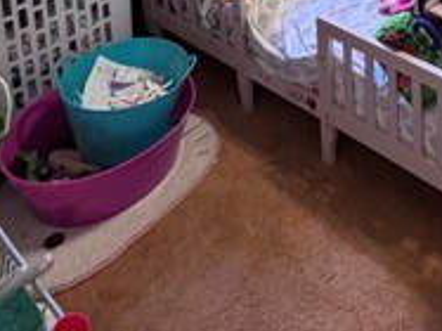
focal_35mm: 48
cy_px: -255
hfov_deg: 34.2
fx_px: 613
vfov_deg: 21.1
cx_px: 489
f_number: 2.2
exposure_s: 1/60
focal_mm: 2.22
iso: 500
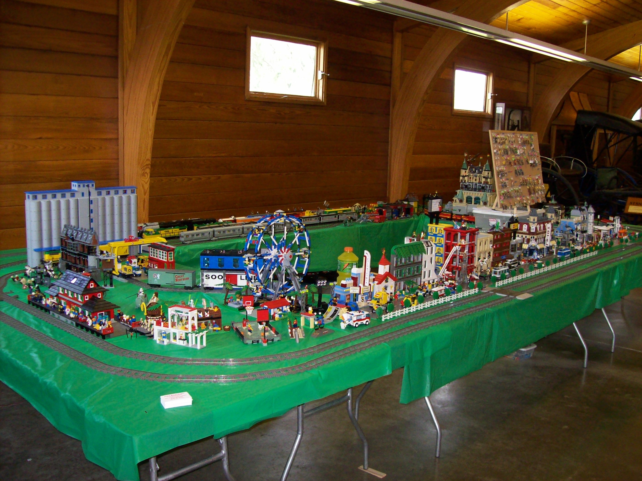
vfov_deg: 39.6
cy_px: 240
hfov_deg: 51.4
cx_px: 321
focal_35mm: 36
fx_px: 667
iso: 200
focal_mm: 6
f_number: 2.7
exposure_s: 1/64
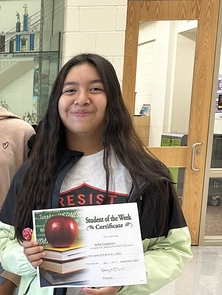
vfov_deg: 29.2
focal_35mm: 65
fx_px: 555
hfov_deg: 20.4
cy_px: 228
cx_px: -76
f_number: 1.78
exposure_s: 1/79
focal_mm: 6.86
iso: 250
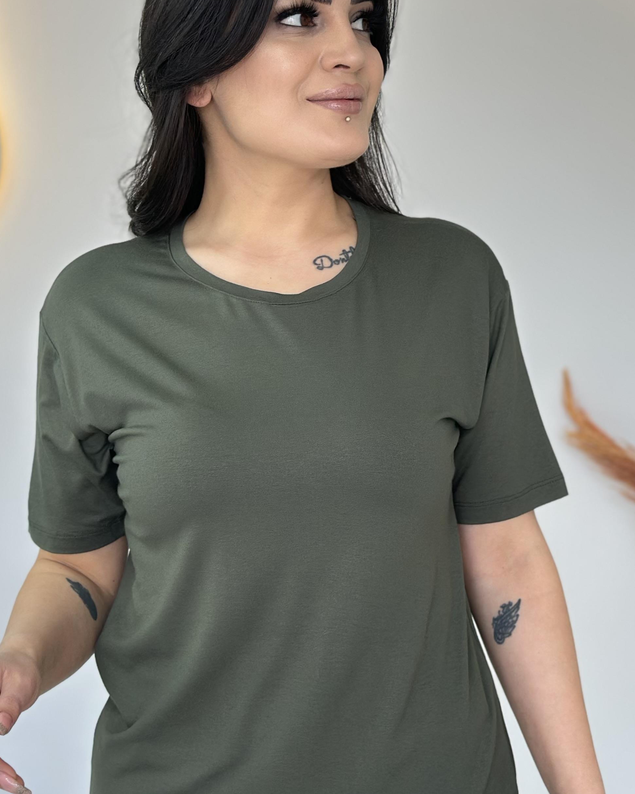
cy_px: 420
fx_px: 1832
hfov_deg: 19.7
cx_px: 317
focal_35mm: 78
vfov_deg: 24.4
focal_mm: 6.86
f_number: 1.78
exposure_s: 1/108
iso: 64
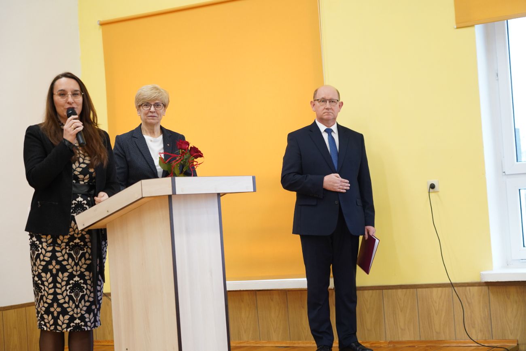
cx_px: 263
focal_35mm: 69
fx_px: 1008
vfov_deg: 19.7
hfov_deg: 29.2
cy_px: 176
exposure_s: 1/125
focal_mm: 69
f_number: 4
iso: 1600
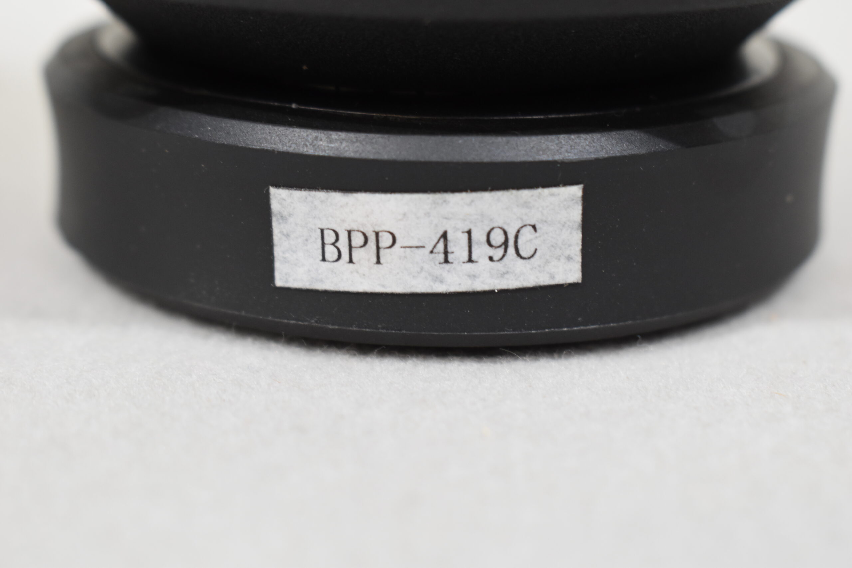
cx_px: 426
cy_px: 284
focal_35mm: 72
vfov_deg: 18.9
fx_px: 1704
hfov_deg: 28.1
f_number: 5.6
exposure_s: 1/60
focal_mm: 48
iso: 800
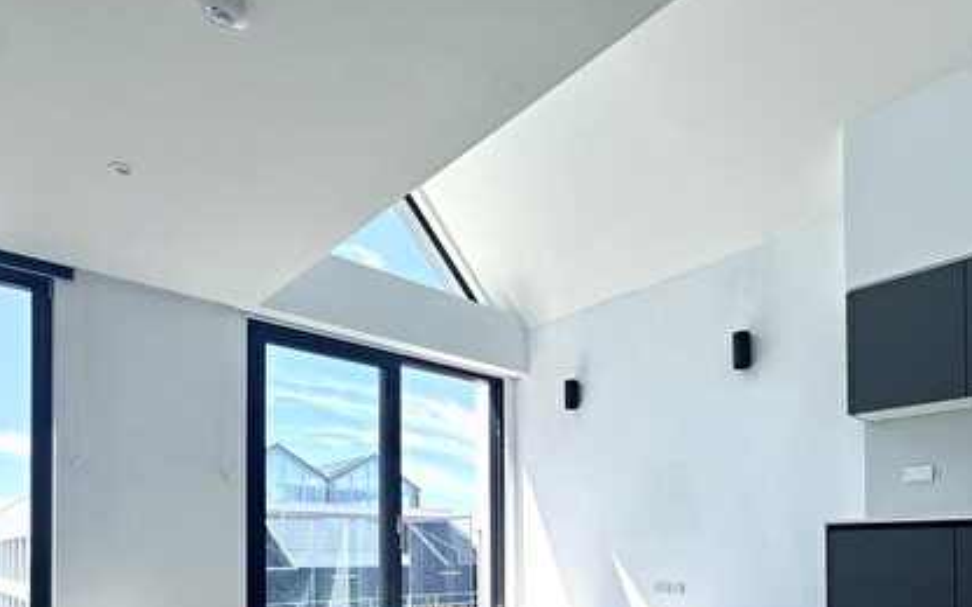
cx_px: 533
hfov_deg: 72.4
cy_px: 545
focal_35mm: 25
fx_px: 662
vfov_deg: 44.8
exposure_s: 1/498
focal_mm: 2.22
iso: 40
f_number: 2.2
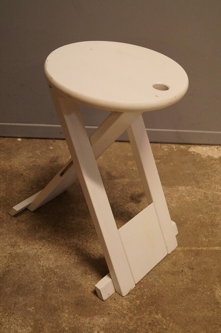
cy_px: 166
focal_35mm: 52
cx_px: 110
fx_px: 480
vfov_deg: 38.2
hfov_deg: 25.9
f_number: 4.5
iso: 1600
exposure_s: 1/60
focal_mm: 35
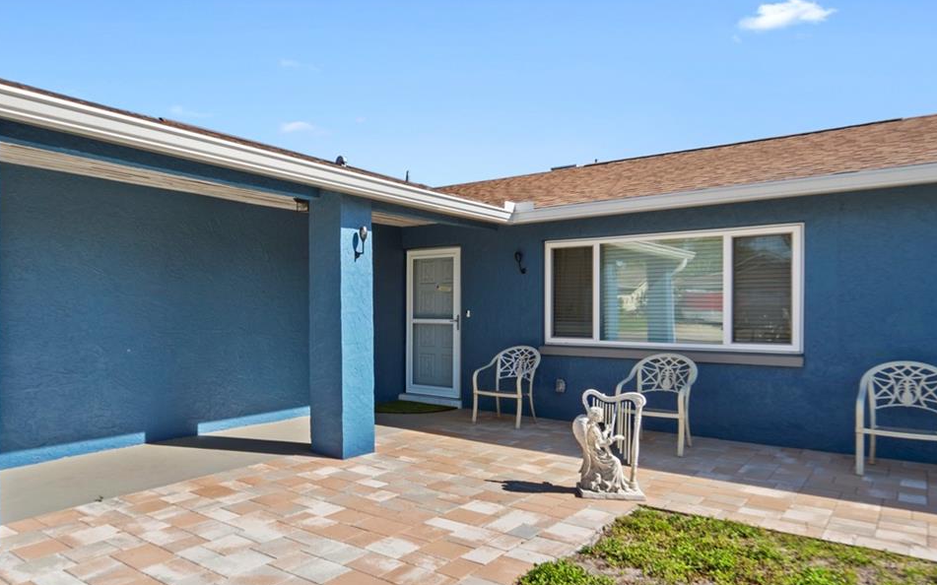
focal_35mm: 24
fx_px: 613
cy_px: 327
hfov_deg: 74.2
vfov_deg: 50.9
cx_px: 387
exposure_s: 1/80
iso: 200
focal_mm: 14
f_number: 11
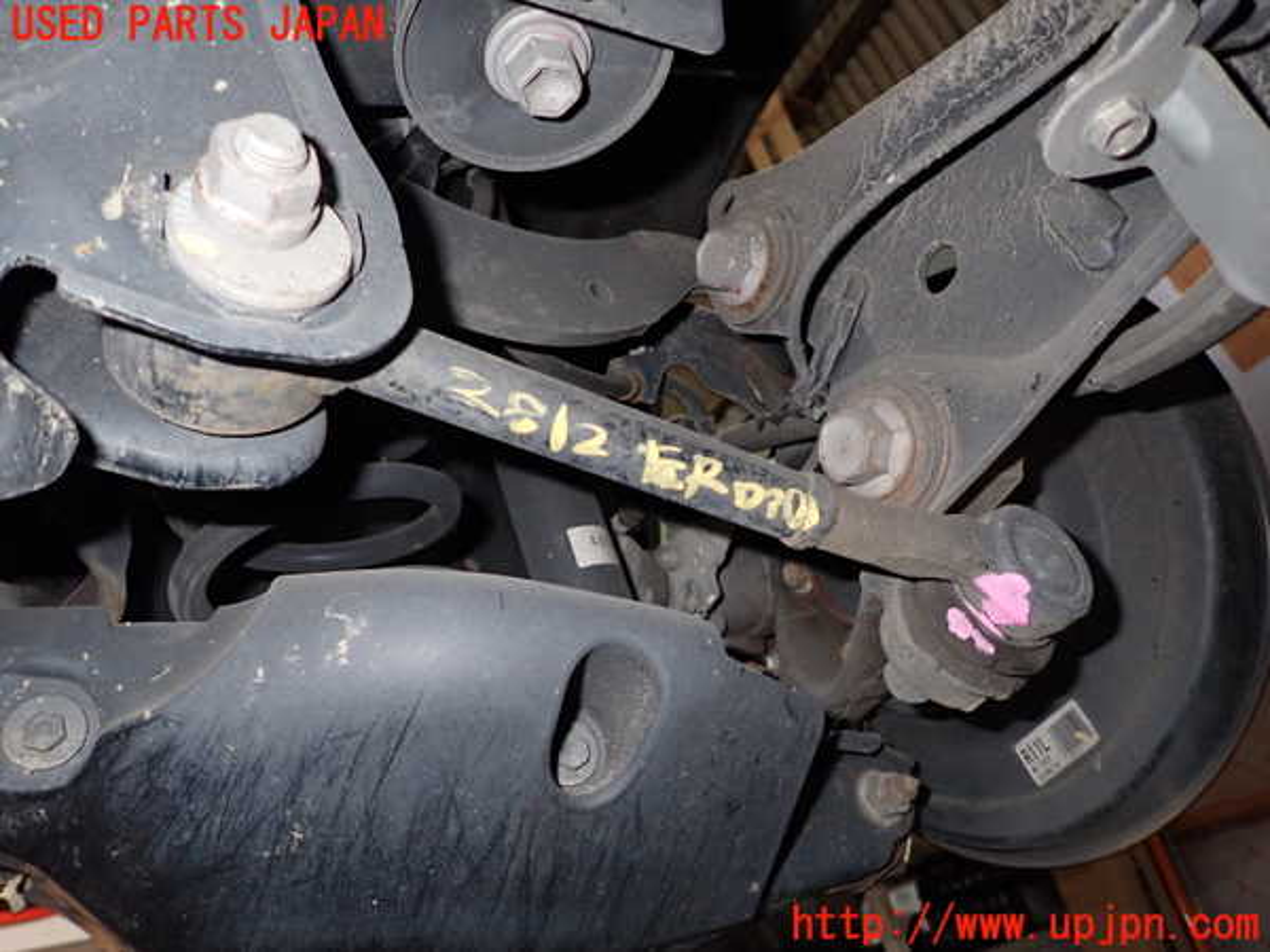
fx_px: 917
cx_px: 635
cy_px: 476
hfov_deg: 69.4
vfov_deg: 54.9
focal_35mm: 25
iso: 320
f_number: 5.6
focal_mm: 4.5
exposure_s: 1/30
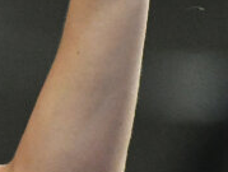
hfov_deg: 0.9
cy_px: 15
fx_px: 14487
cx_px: -98
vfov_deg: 0.7
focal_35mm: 2195
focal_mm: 400
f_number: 4
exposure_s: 1/1600
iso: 4000
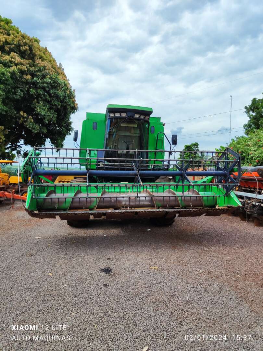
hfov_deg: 58.9
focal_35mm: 23
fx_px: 233
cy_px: 176
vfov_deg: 73.9
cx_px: 132
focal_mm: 5.59
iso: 50
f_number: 1.88
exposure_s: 1/873
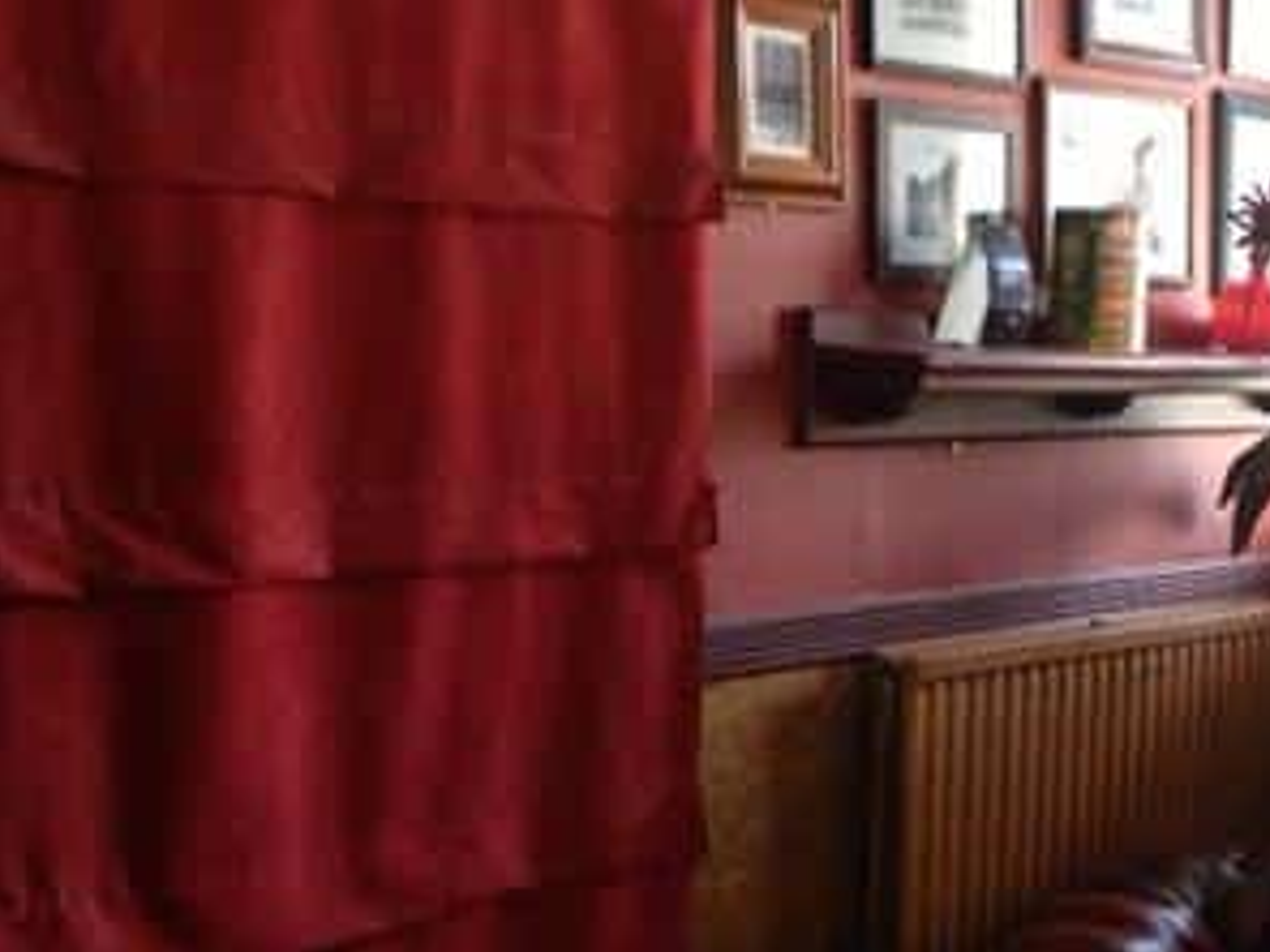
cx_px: 1135
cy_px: 510
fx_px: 2311
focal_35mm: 63
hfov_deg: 29.5
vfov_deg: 23.3
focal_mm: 4.28
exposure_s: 1/20
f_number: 2.4
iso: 125
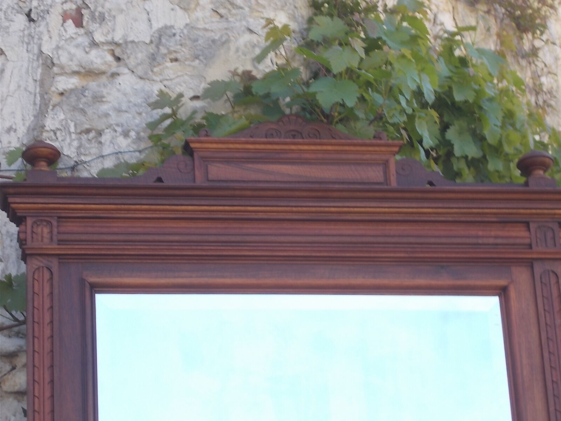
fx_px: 2107
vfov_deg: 11.4
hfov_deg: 15.2
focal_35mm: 130
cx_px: 280
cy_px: 210
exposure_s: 1/60
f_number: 6.5
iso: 100
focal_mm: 23
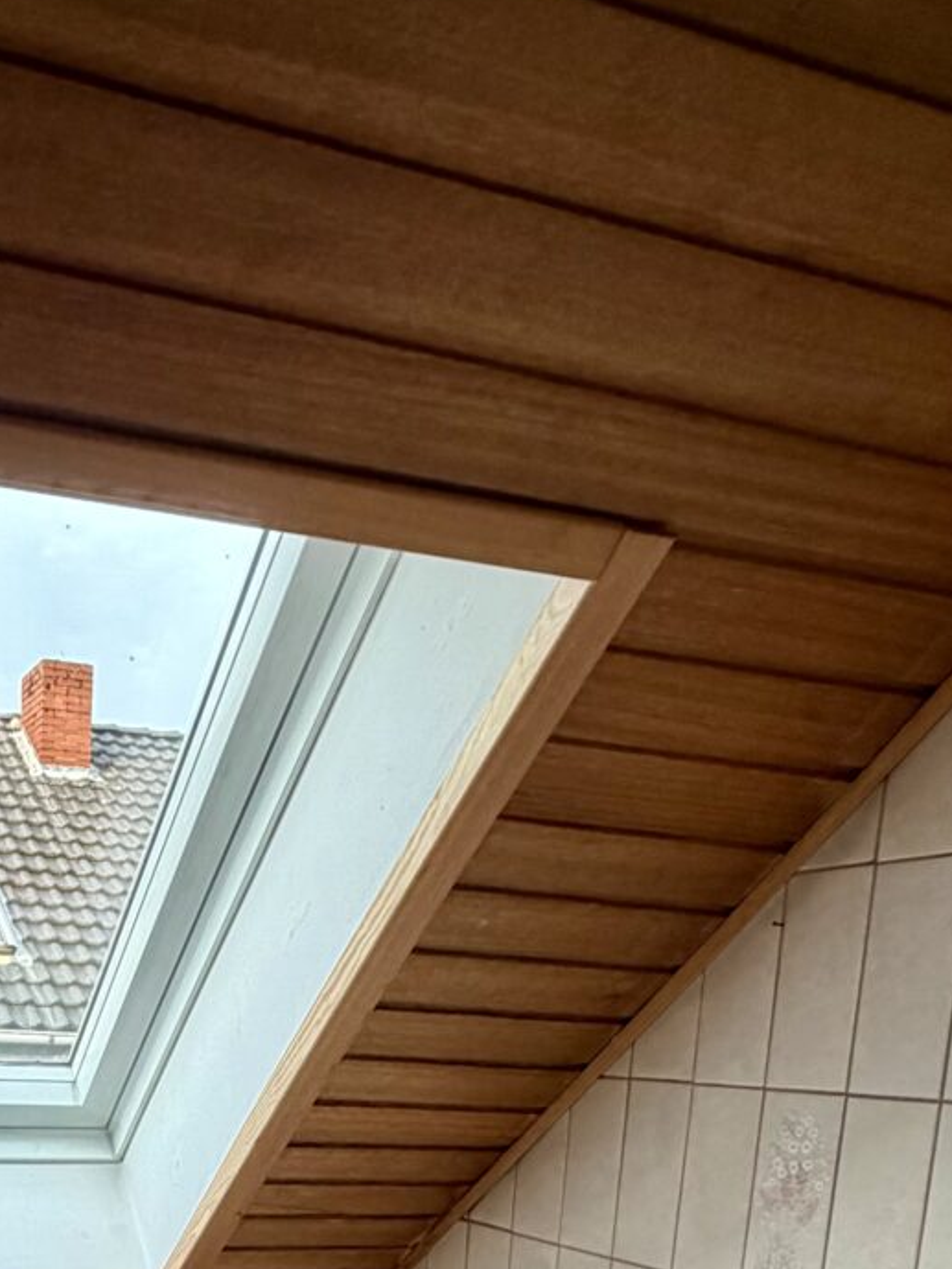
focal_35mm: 39
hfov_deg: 35.2
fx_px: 1430
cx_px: 140
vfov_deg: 41.1
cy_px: 1298
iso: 250
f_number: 2.2
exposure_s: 1/100
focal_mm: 2.22
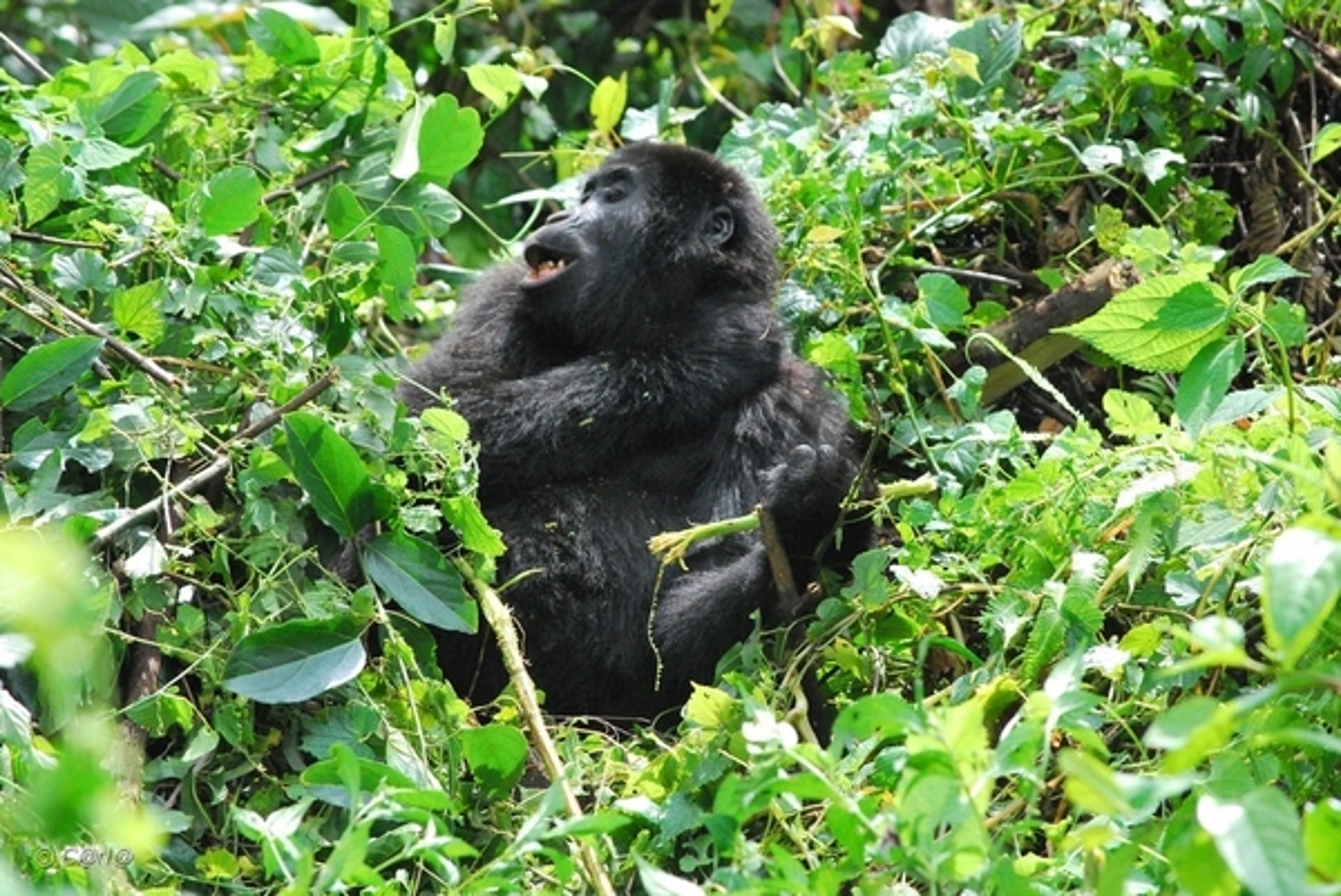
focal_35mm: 202
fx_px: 7548
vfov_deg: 6.8
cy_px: 448
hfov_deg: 10.2
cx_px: 670
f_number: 8
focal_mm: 135
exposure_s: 1/1000
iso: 1600
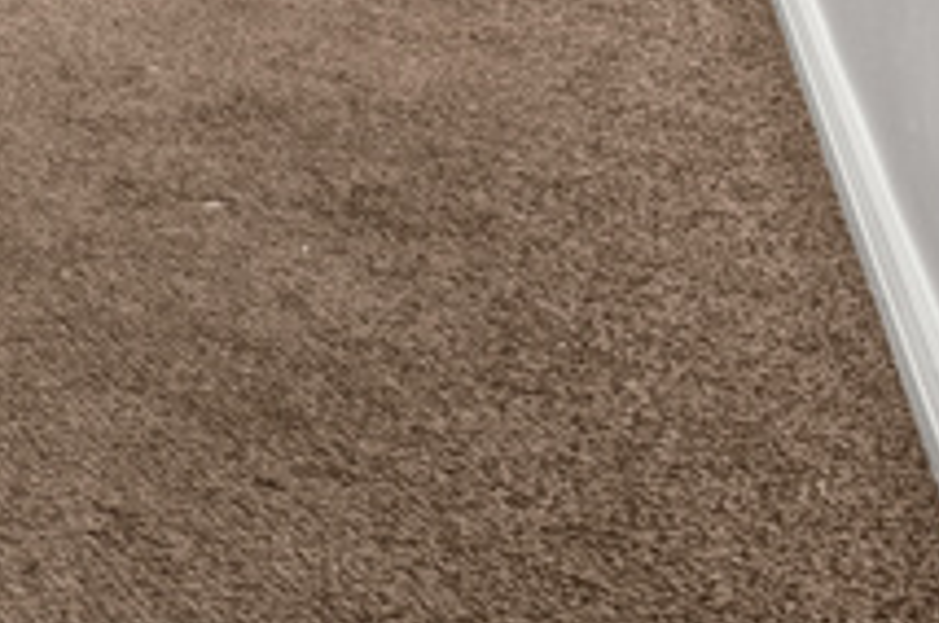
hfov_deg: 16.2
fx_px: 1745
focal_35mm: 67
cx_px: -1211
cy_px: -849
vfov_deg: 14.2
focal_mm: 14
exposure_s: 1/4
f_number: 7.1
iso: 400
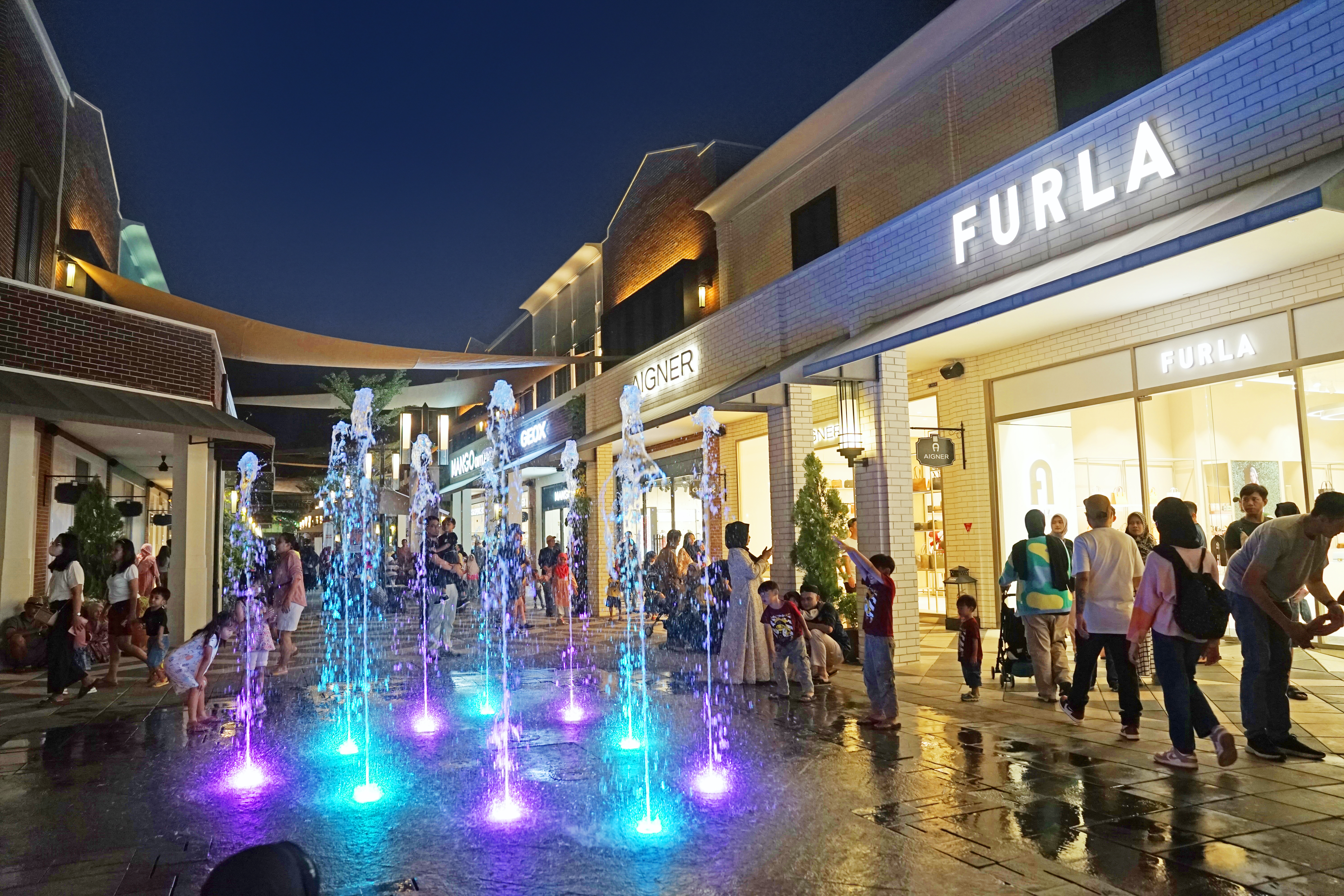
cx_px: 672
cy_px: 448
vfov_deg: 53.1
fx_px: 896
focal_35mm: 24
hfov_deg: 73.7
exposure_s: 1/160
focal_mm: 24
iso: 1600
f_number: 3.2
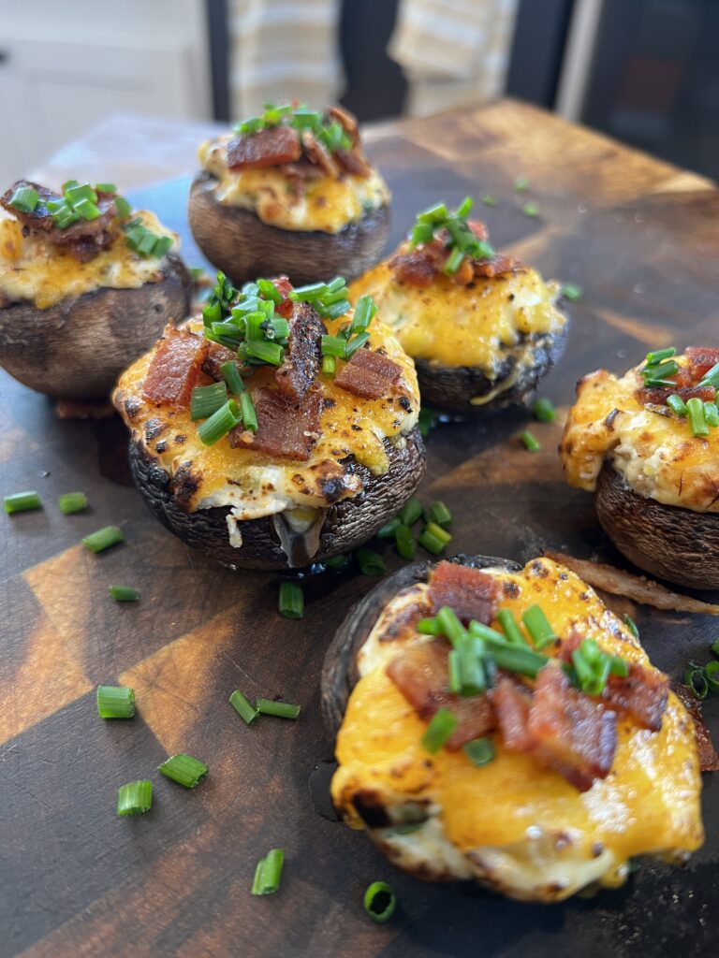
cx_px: 360
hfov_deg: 53.1
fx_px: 720
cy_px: 479
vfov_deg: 67.3
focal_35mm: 26
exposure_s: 1/60
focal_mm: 5.7
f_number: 1.5
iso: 125
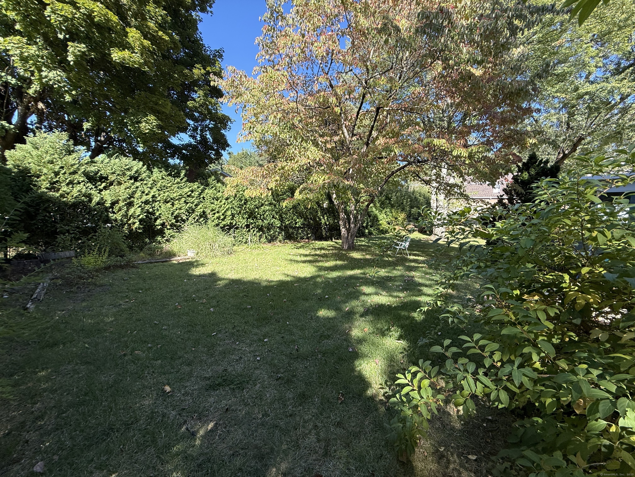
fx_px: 257
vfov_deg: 85.7
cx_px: 318
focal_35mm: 14
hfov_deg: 102.1
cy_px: 238
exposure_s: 1/340
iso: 50
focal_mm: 2.22
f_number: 2.2
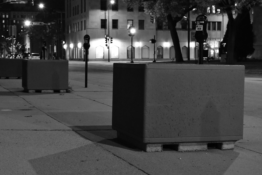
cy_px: 85
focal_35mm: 67
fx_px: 488
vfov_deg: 20.3
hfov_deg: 30.0
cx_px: 110
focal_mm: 38
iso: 8000
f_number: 5.6
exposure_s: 1/25
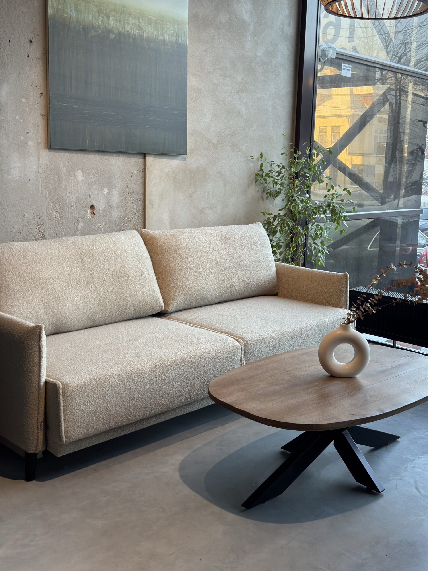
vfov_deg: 63.4
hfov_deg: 49.7
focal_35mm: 28
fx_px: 462
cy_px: 286
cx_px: 214
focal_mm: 6.76
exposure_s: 1/165
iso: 80
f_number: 1.78
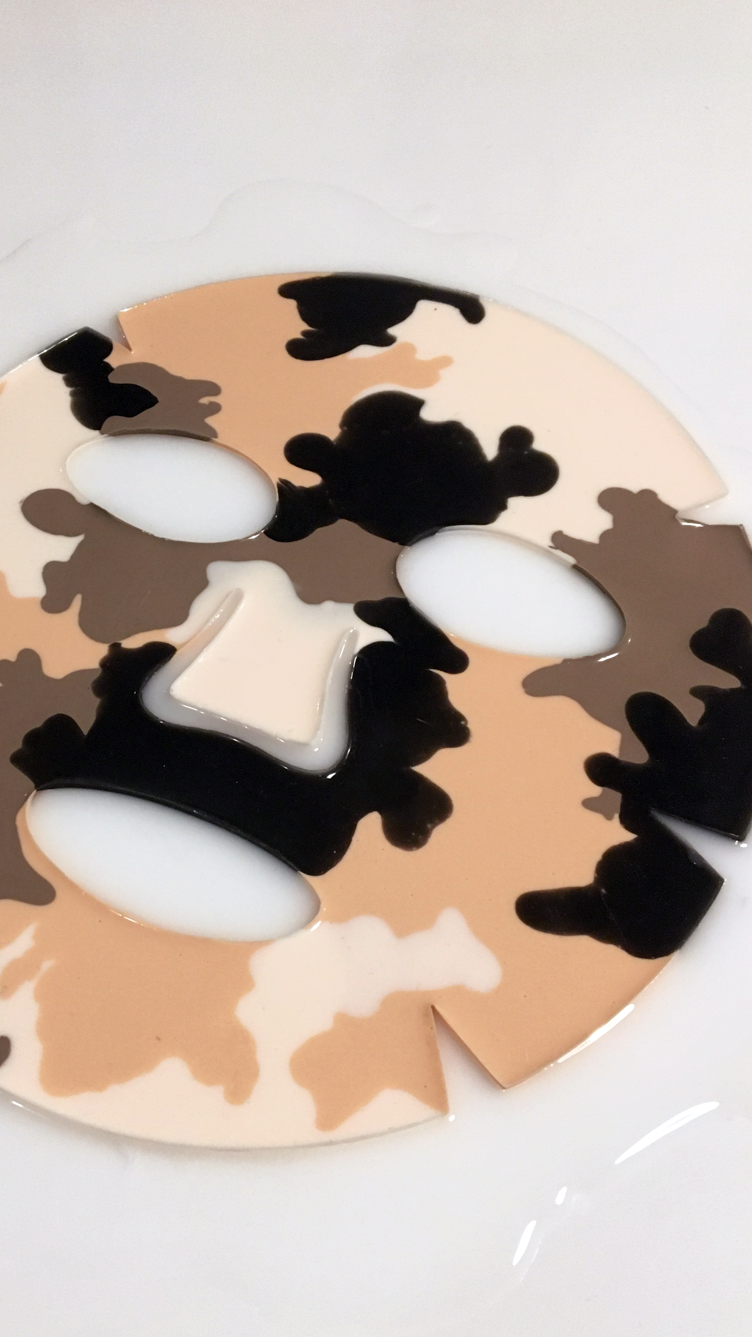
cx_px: 280
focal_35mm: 35
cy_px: 723
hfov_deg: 33.5
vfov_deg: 56.6
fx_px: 1241
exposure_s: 1/33
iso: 200
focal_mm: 4.15
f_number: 2.2
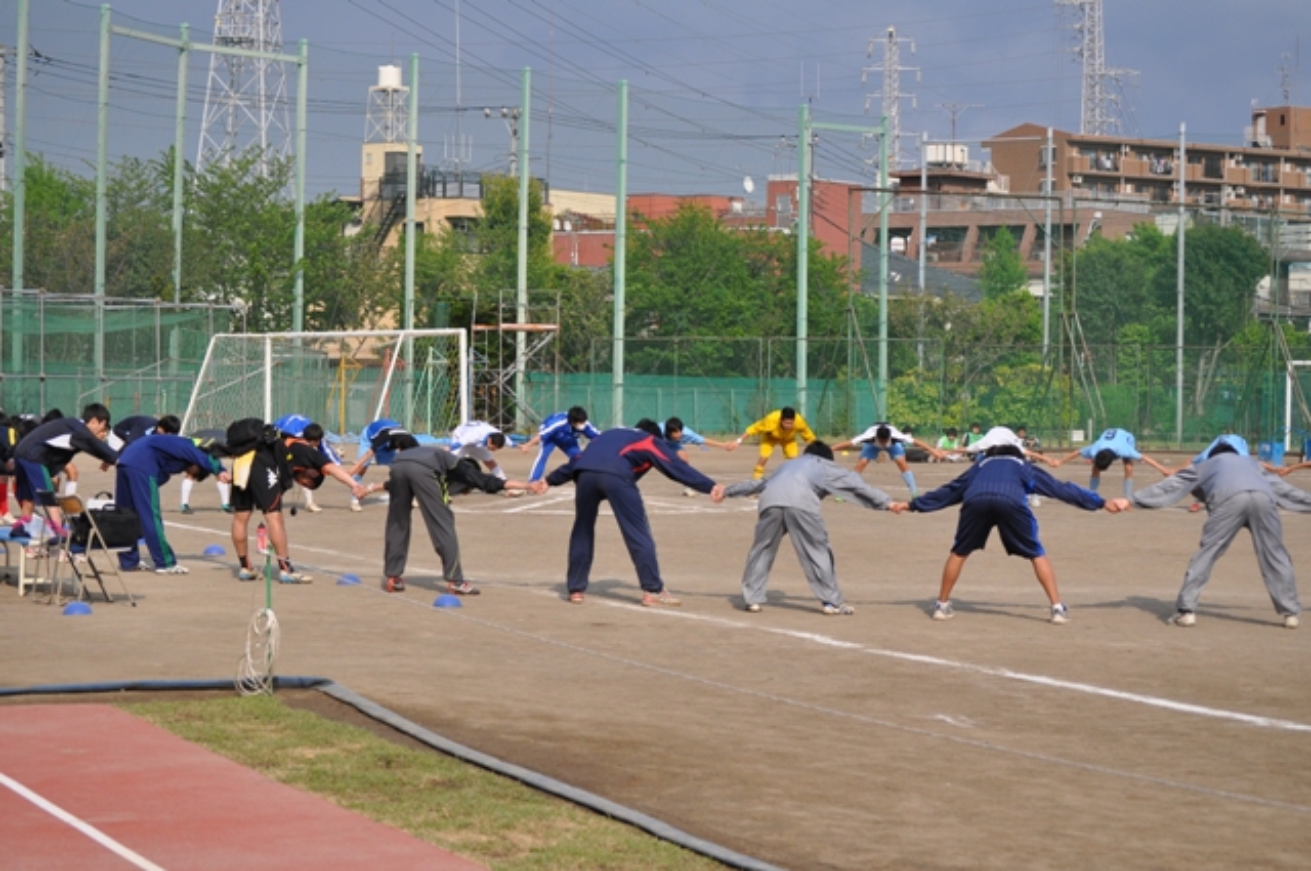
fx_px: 3001
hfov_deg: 24.6
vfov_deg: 16.5
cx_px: 656
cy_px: 436
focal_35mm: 82
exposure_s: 1/1600
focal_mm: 55
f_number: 6.3
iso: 400
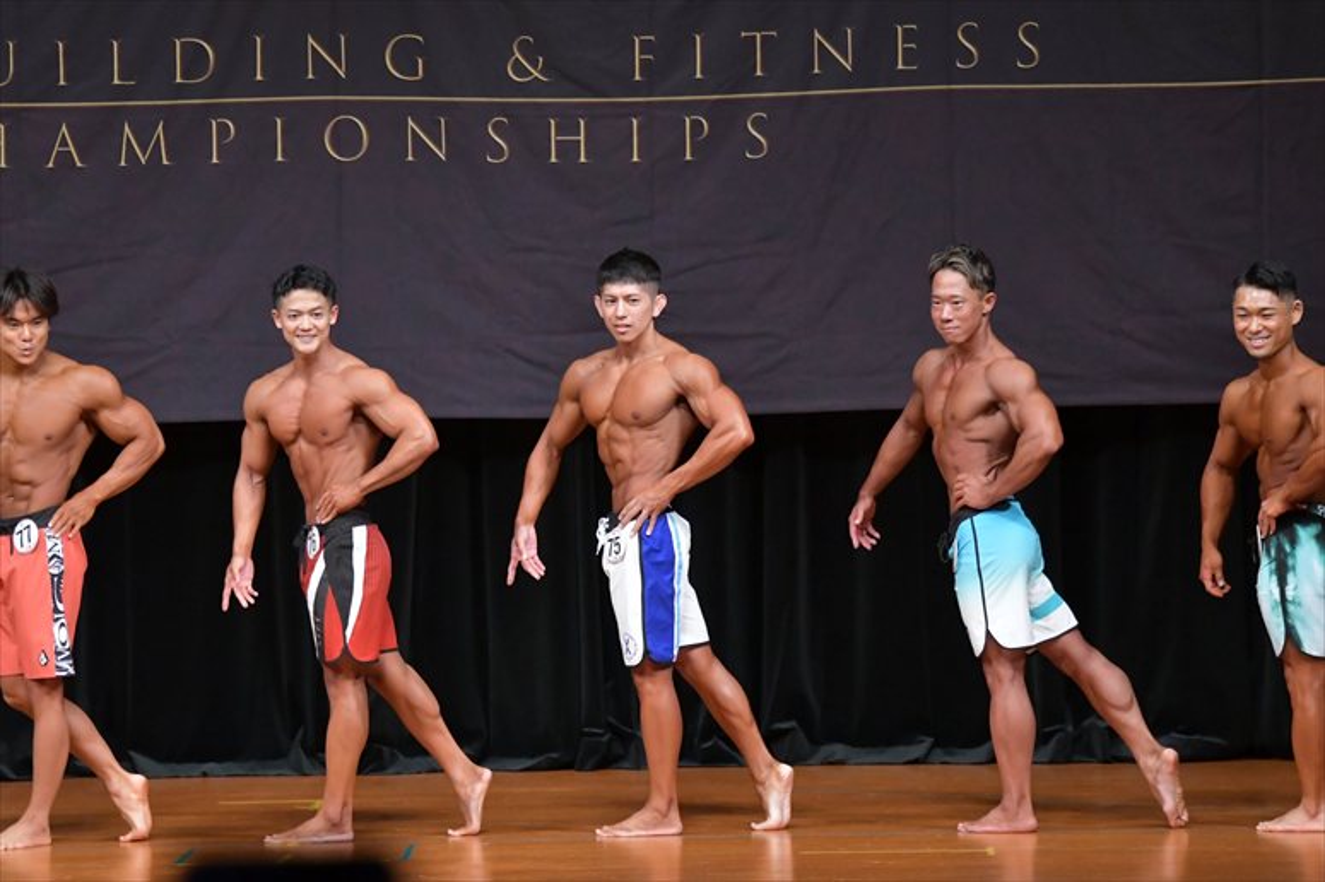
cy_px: 441
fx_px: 8277
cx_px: 662
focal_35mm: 225
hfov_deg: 9.2
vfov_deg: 6.1
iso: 5000
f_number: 5.6
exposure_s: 1/400
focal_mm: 150
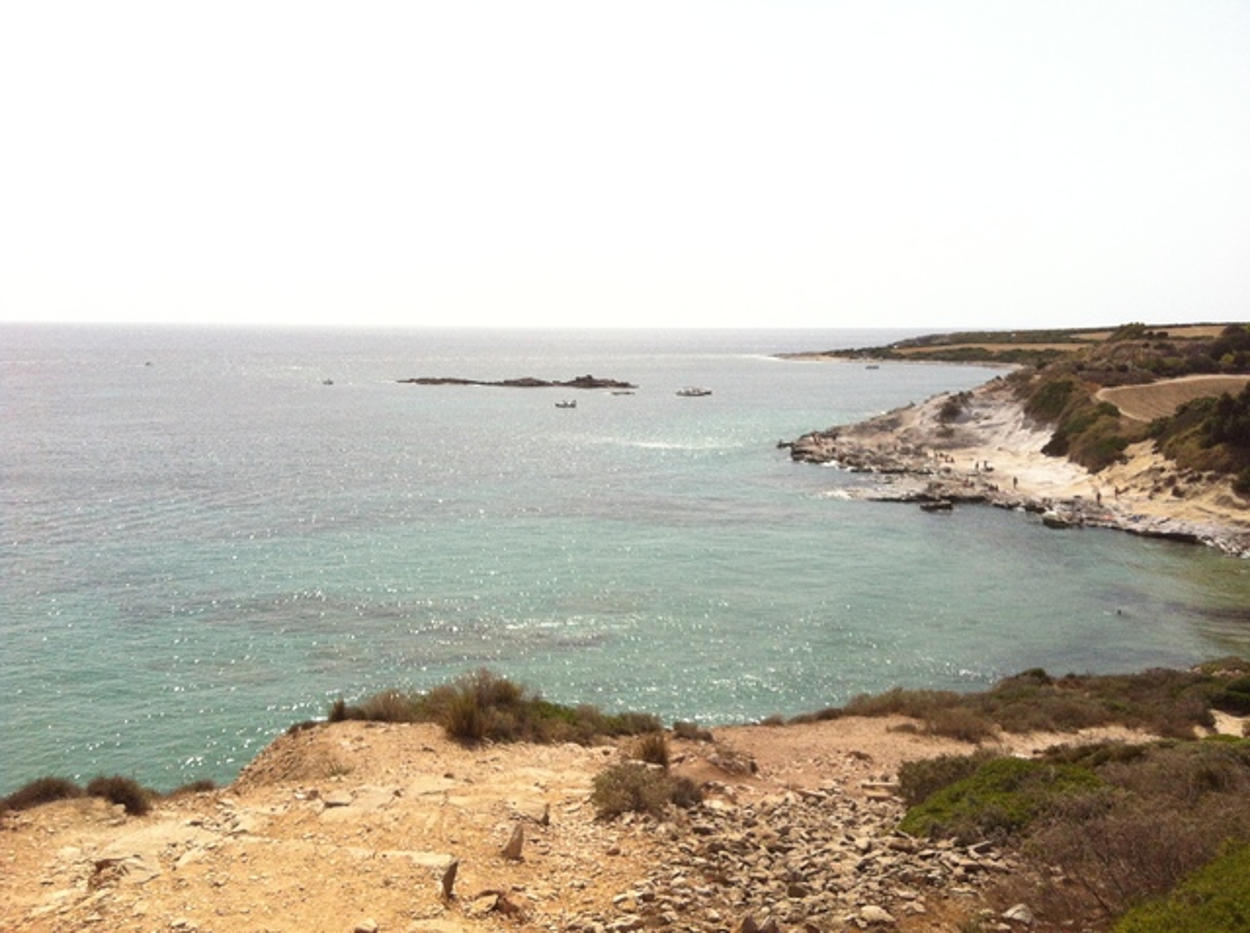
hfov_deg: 52.7
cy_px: 466
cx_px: 625
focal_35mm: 35
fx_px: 1262
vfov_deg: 40.6
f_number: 2.8
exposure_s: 1/3771
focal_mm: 3.85
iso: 125
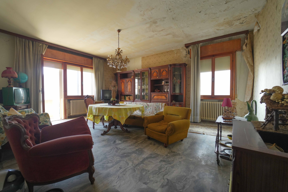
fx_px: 112
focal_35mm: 14
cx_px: 144
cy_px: 96
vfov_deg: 81.2
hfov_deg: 104.3
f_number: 4
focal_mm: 14
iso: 1000
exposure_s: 1/100
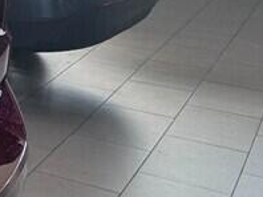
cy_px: -9
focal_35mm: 102
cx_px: -441
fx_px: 774
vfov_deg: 14.2
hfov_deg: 12.6
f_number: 2.2
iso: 50
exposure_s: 1/100
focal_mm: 2.22
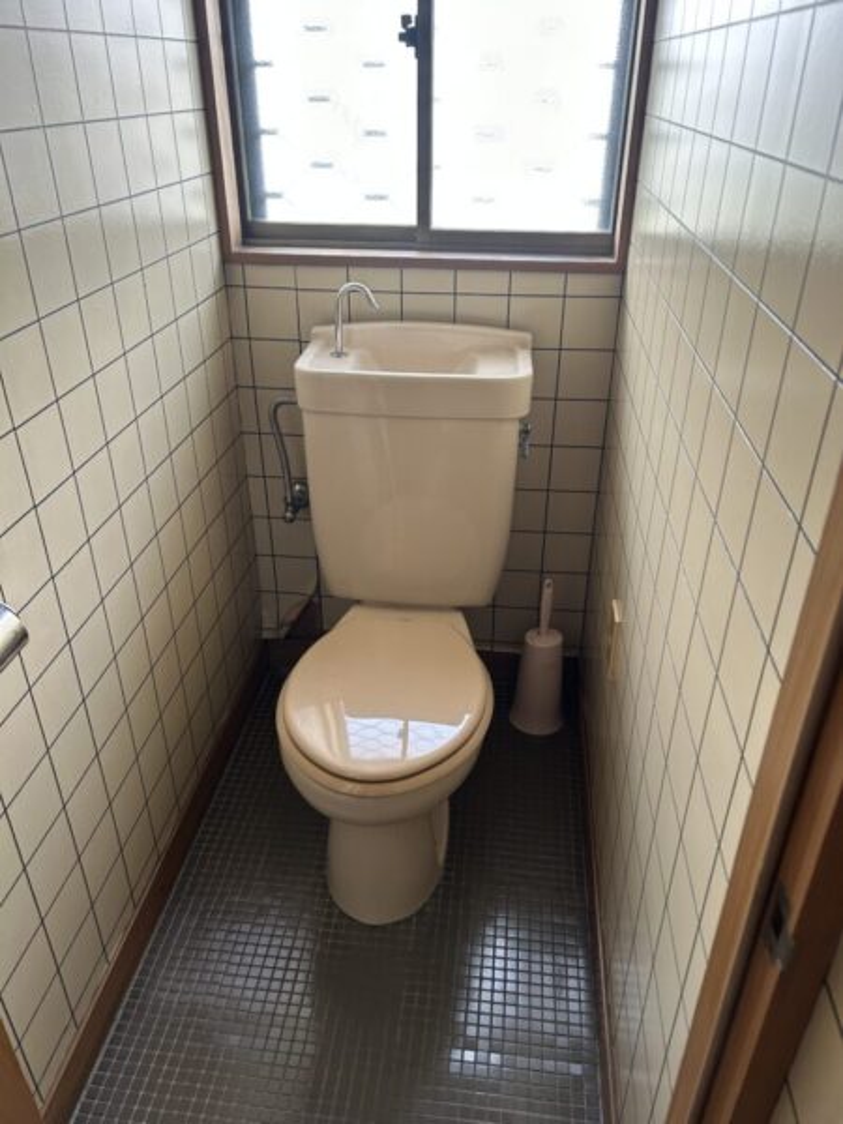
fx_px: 844
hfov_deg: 53.1
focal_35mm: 26
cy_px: 562
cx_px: 422
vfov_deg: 67.3
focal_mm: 5.7
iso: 125
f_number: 1.5
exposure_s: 1/121
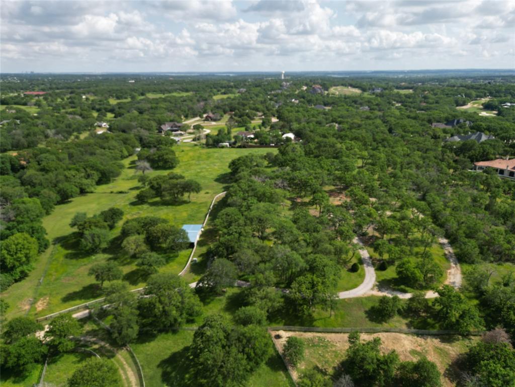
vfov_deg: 56.8
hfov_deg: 71.6
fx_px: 357
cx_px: 258
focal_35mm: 24
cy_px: 194
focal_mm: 6.72
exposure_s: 1/3200
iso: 130
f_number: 1.7
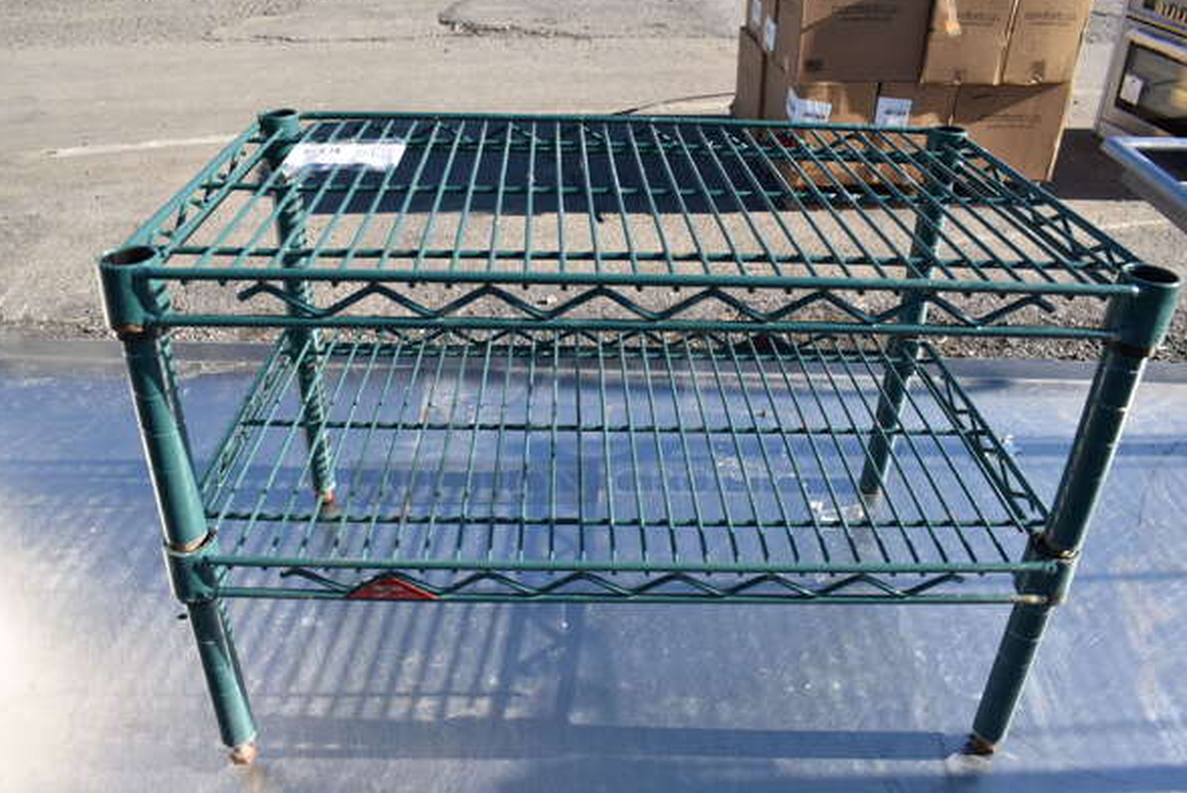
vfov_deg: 46.5
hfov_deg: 65.4
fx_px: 924
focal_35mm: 28
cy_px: 398
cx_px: 575
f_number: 7.1
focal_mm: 18
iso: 200
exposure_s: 1/400
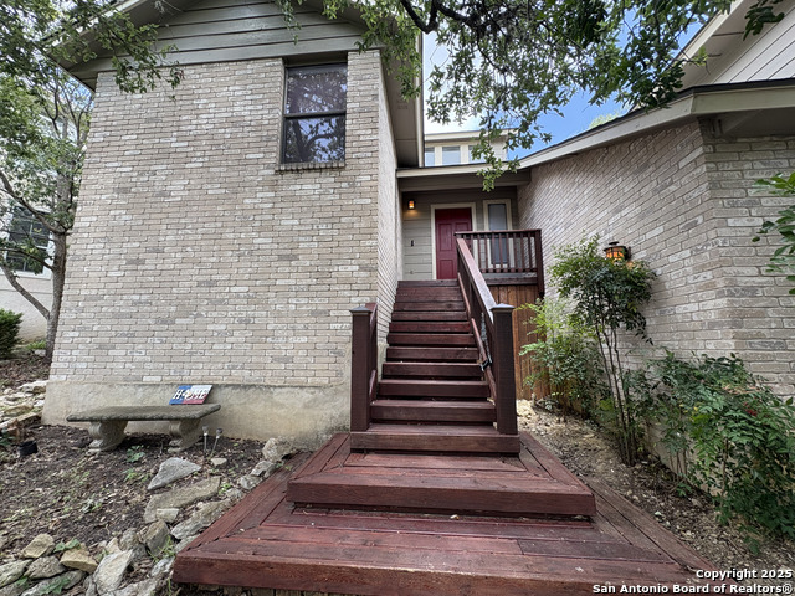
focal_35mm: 14
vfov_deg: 85.7
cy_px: 298
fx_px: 322
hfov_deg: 102.1
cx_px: 398
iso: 40
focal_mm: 2.22
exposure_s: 1/169
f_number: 2.2
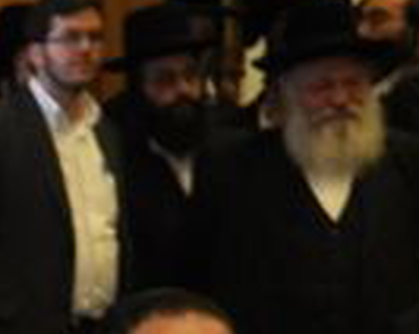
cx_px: -822
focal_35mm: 303
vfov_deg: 4.9
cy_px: 926
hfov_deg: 5.9
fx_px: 3752
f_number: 4
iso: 800
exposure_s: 1/60
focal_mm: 28
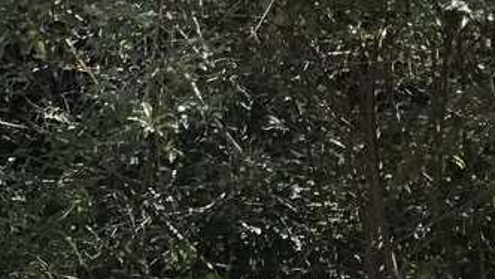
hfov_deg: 10.5
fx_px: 2429
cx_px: -547
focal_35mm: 185
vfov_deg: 6.5
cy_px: 388
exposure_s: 1/367
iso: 20
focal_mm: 3.99
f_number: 1.8
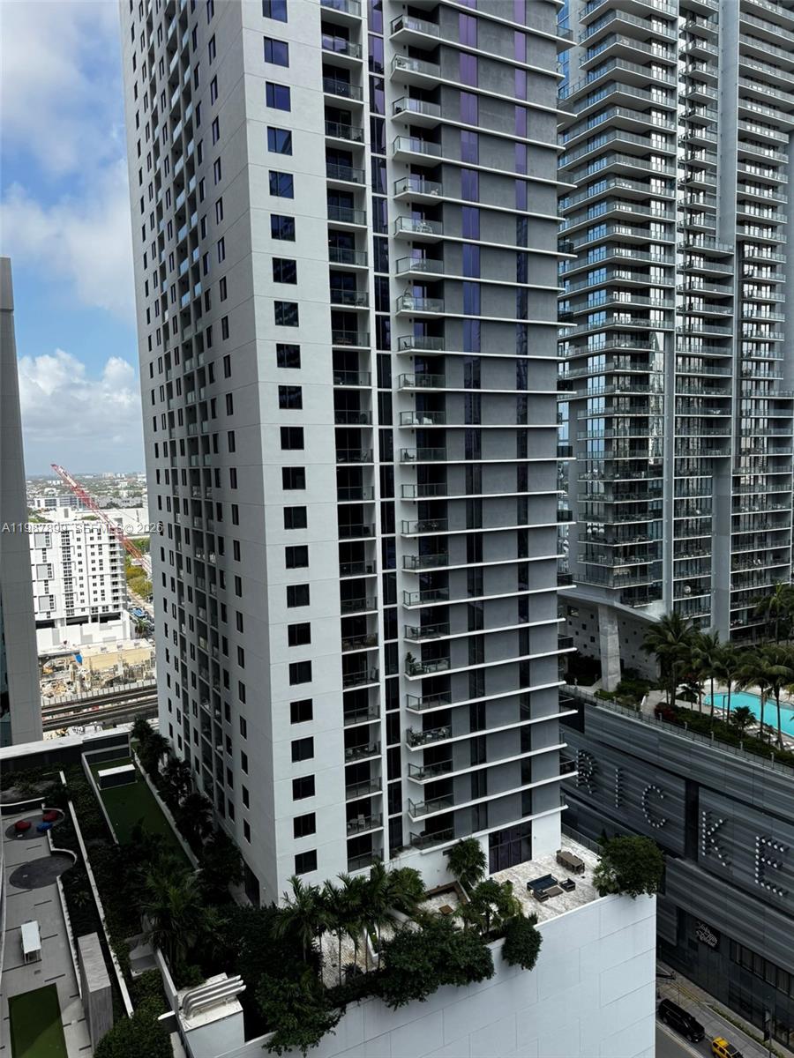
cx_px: 397
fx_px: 734
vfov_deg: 71.6
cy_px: 529
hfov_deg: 56.8
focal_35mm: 24
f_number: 1.78
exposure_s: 1/2252
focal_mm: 6.76
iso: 80
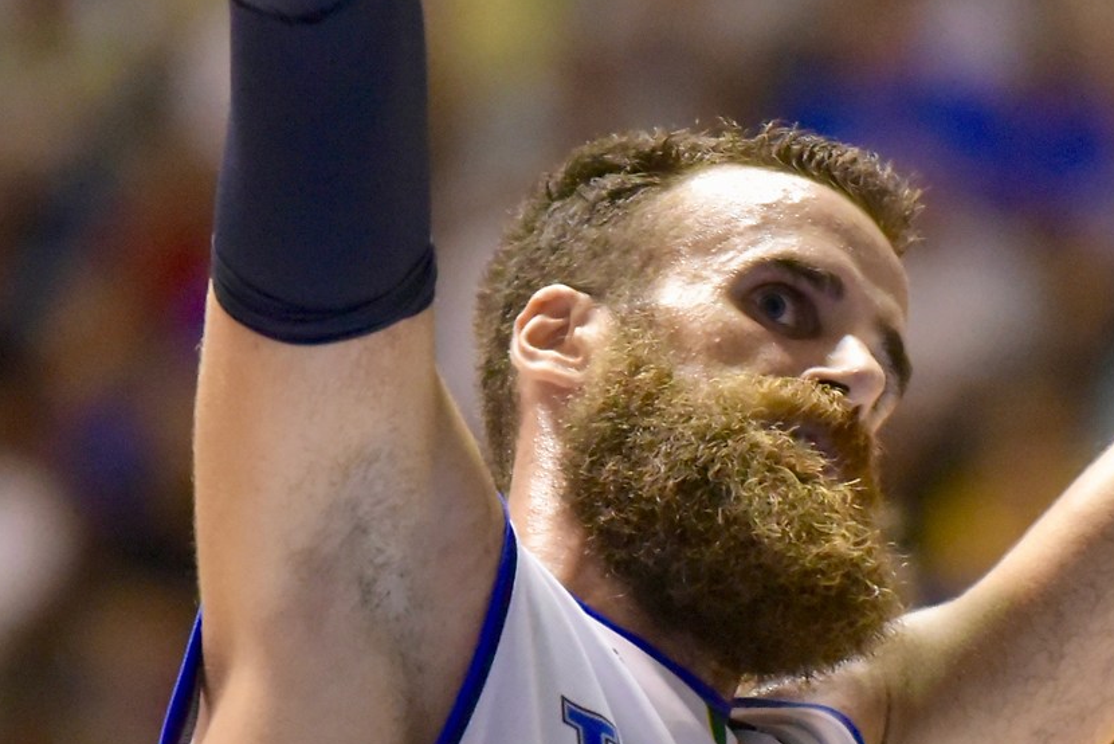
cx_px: 660
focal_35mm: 578
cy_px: 398
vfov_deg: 2.4
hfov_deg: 3.6
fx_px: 17891
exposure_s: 1/1000
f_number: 2.8
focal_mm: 200
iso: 10000
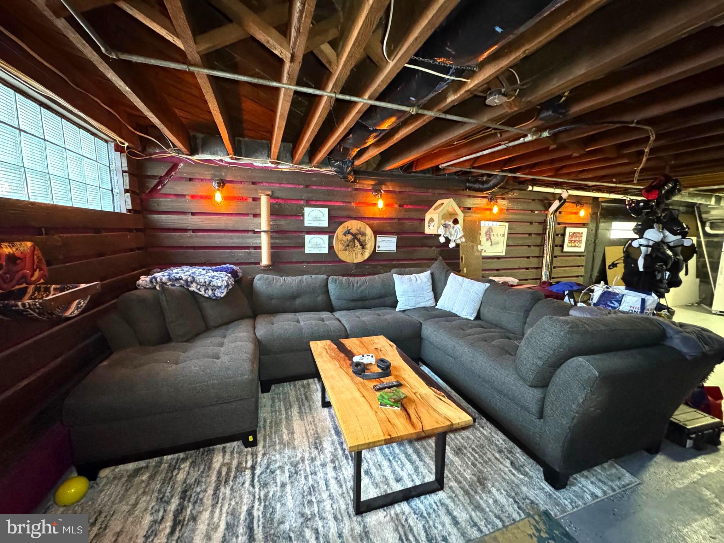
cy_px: 272
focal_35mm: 14
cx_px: 362
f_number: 2.2
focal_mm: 2.22
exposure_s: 1/30
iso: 2000
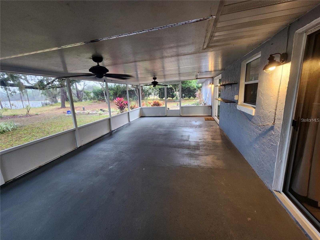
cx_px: 160
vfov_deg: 89.9
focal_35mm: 13
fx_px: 120
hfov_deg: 106.2
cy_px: 120
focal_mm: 2.2
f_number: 2.2
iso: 320
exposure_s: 1/30
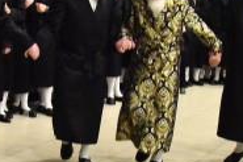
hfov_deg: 15.4
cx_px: 68
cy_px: 114
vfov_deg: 10.3
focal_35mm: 133
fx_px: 897
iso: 2500
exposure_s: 1/160
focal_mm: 24
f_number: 4
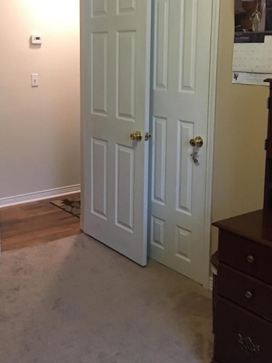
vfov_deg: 39.9
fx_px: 492
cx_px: 90
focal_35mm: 47
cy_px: 120
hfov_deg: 30.7
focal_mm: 4.15
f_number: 2.2
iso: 80
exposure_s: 1/15
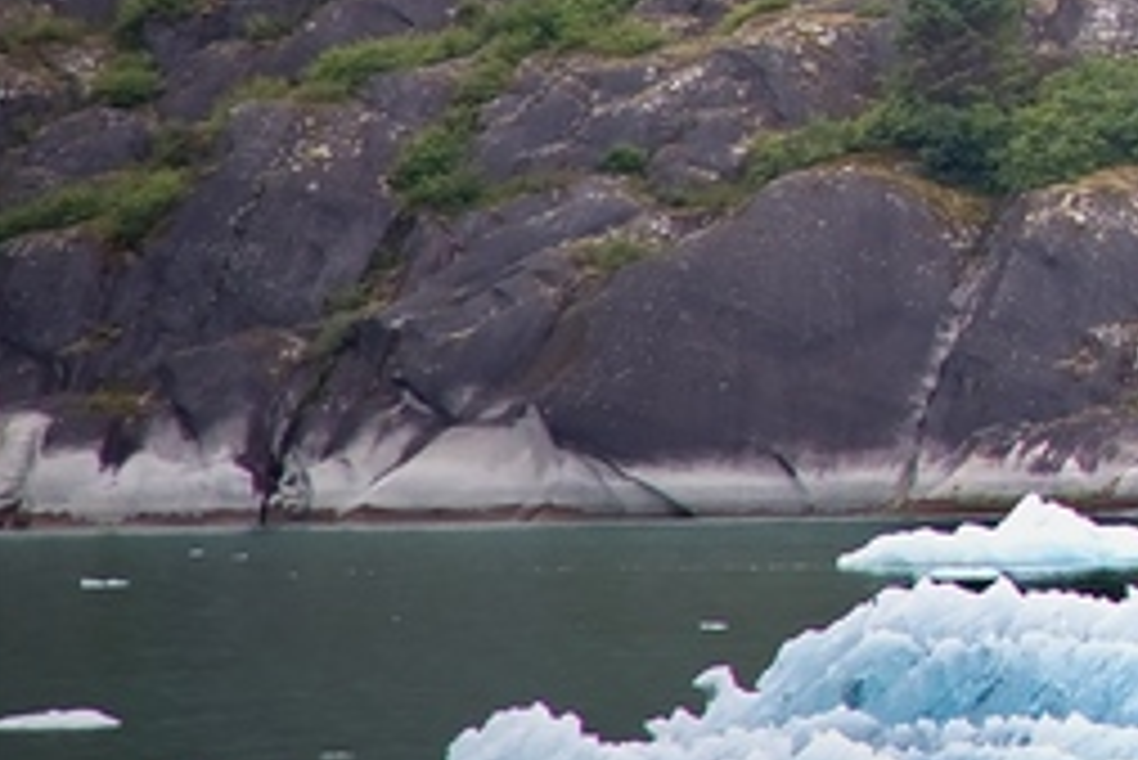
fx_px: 19230
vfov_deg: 2.3
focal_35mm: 608
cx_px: 2870
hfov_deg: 3.3
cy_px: -782
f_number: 4
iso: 220
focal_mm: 120
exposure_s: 1/250
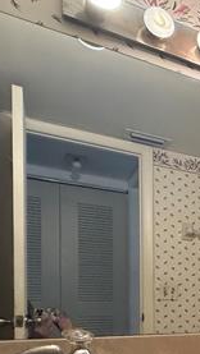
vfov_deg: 42.9
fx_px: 414
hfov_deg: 17.0
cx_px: 431
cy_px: 312
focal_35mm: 44
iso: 400
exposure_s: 1/120
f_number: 2.2
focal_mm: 2.22
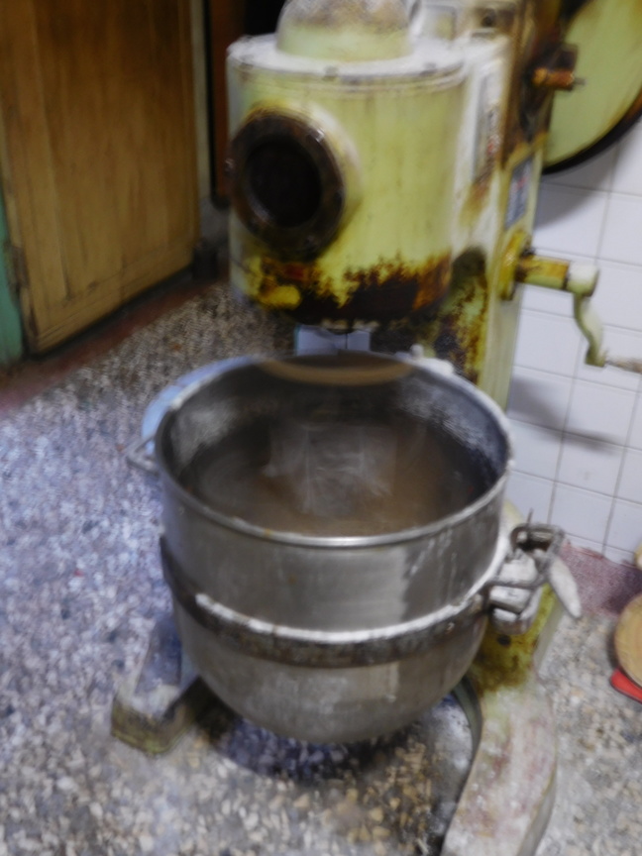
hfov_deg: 40.7
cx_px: 321
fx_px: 865
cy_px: 428
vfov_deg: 52.6
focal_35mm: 35
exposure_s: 1.6
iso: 125
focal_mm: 6.2
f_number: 3.8
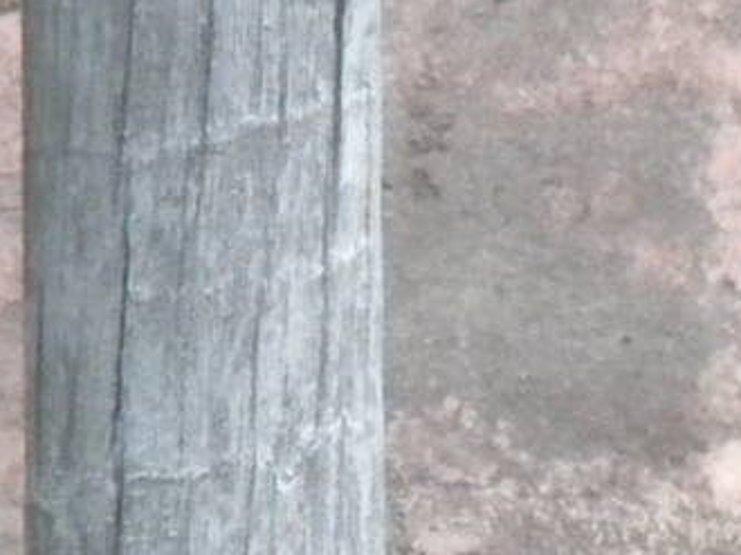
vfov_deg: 1.2
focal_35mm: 1261
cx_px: 986
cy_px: 681
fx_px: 26974
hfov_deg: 1.6
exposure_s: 1/541
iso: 400
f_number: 5.3
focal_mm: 46.2
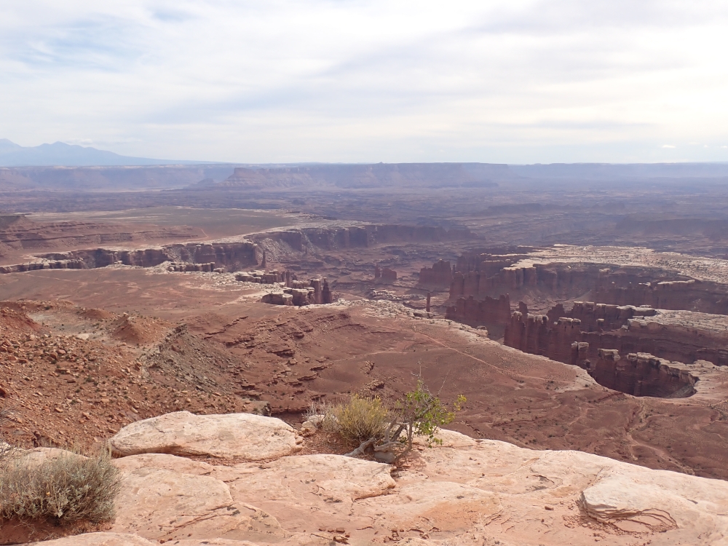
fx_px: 673
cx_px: 364
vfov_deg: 44.2
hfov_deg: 56.8
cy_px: 273
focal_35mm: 32
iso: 100
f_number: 9
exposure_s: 1/160
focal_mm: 5.79
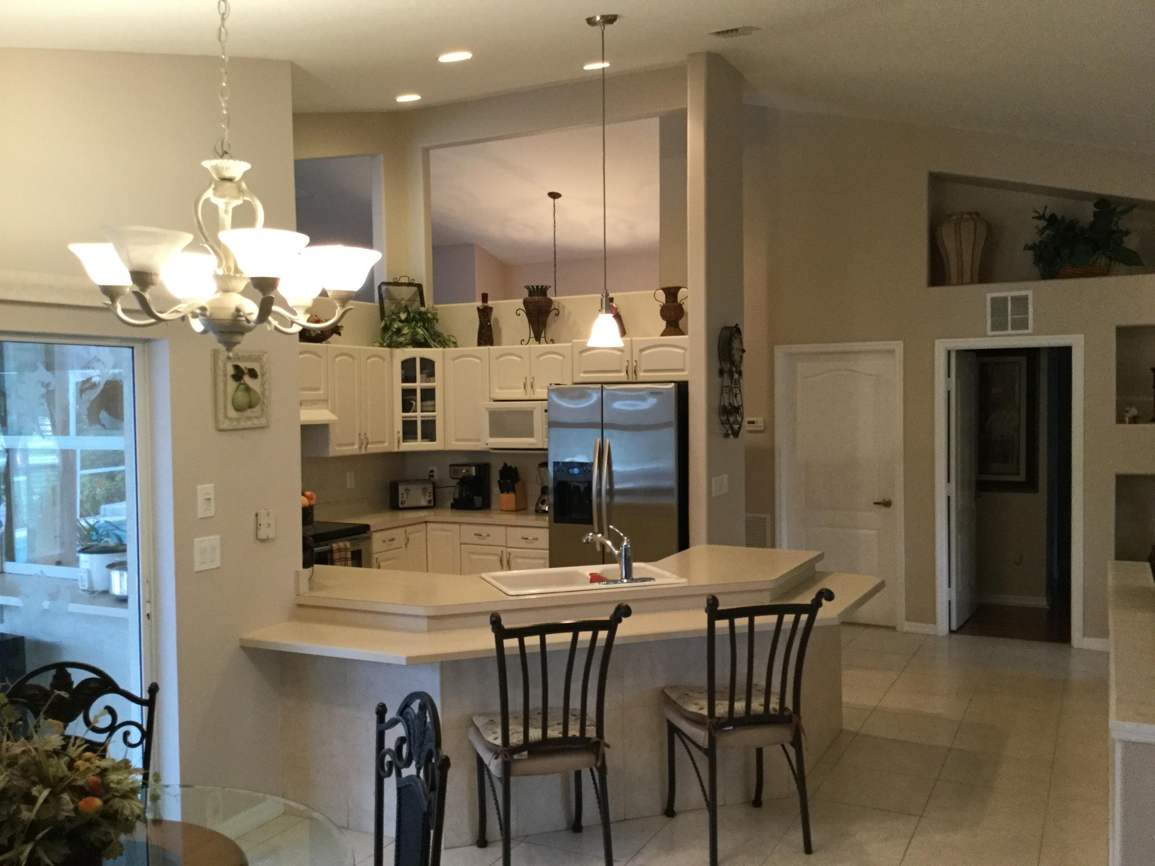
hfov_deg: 58.4
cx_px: 578
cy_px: 433
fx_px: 1034
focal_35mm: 31
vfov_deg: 45.4
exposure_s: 1/30
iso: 160
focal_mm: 3.3
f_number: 2.4
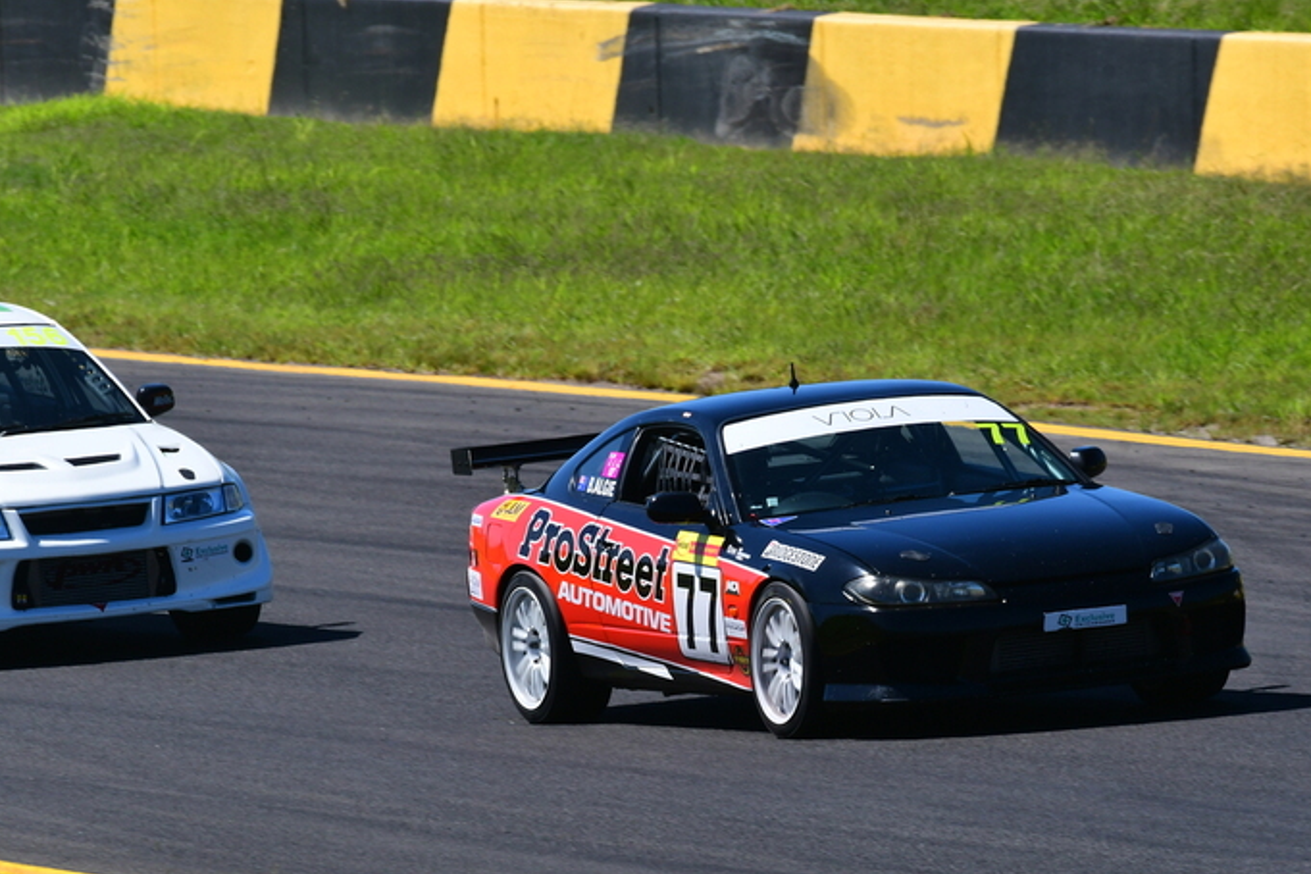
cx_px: 724
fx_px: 25016
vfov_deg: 2.0
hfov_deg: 3.0
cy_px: 475
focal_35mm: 687
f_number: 13
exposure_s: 1/640
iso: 500
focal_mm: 390
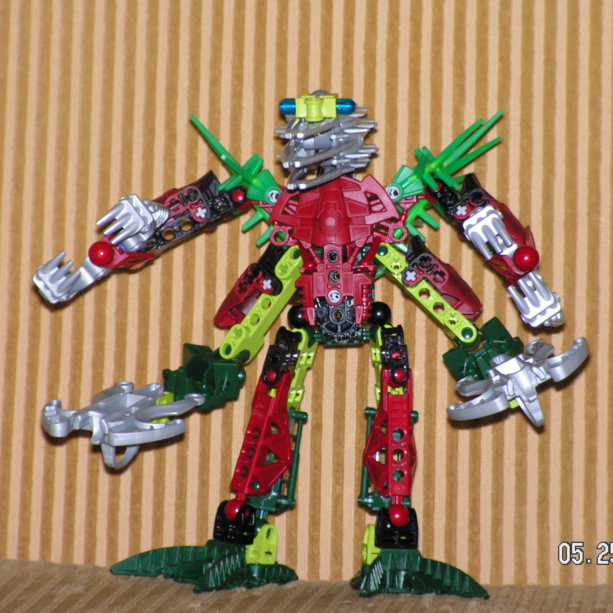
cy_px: 306
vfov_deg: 8.5
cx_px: 344
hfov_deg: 8.5
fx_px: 4147
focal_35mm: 207
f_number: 3.4
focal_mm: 29.3
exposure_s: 1/200
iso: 200
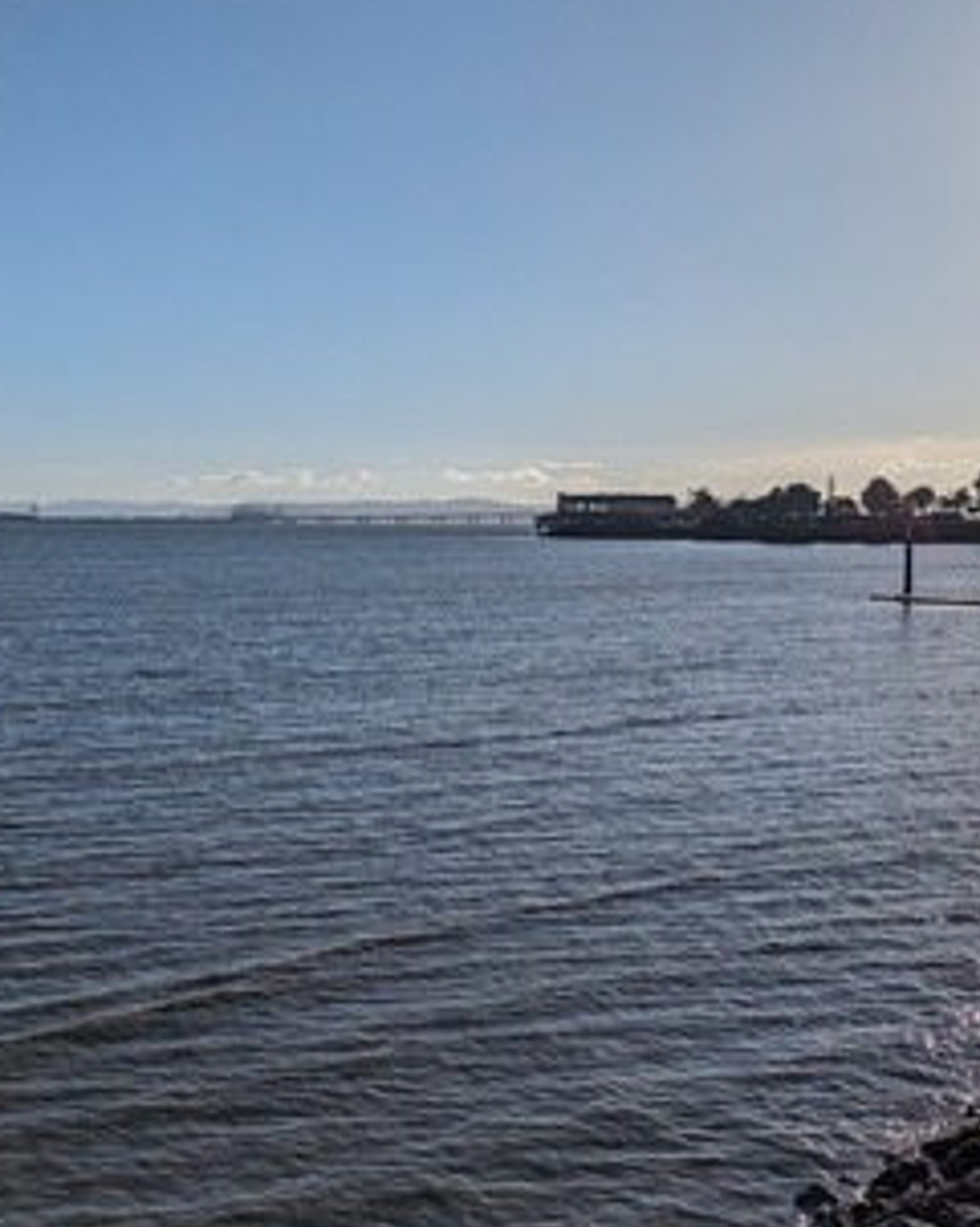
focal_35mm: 42
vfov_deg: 43.8
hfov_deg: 35.6
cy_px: 668
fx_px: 1525
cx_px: 516
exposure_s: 1/18868
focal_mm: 6.81
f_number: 1.85
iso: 62
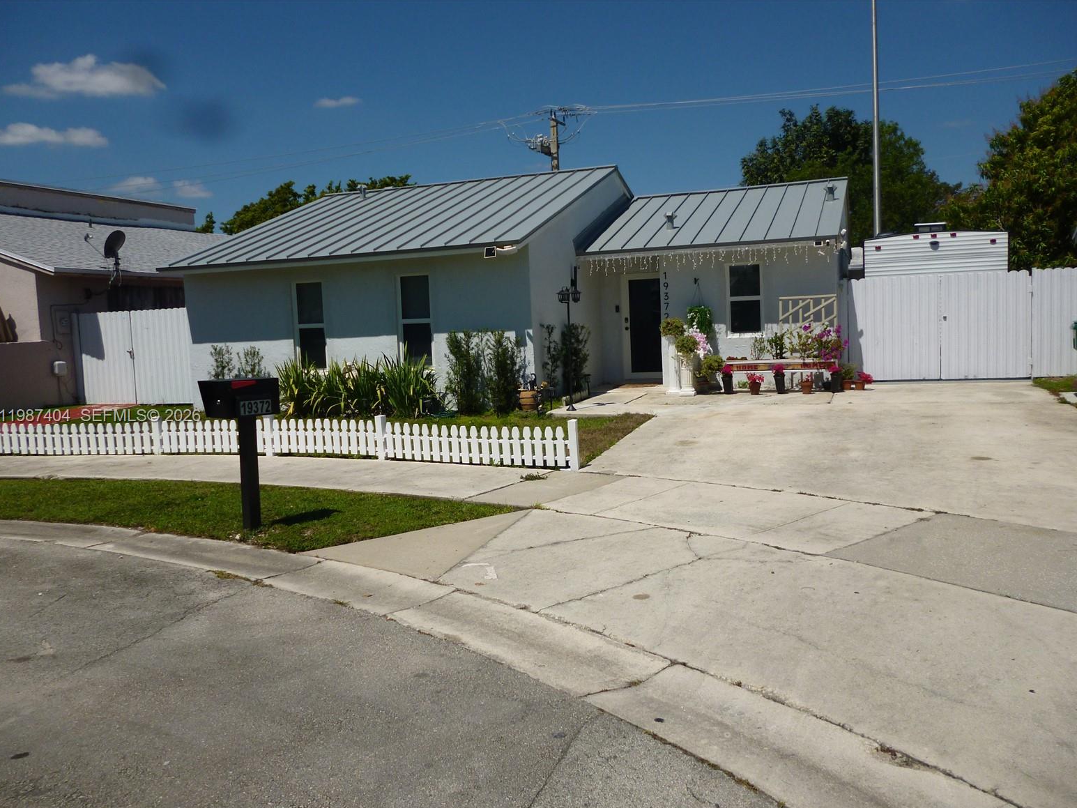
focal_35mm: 29
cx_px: 542
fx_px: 902
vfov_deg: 48.2
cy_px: 417
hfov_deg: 61.7
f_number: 9
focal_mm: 5
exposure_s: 1/320
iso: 100
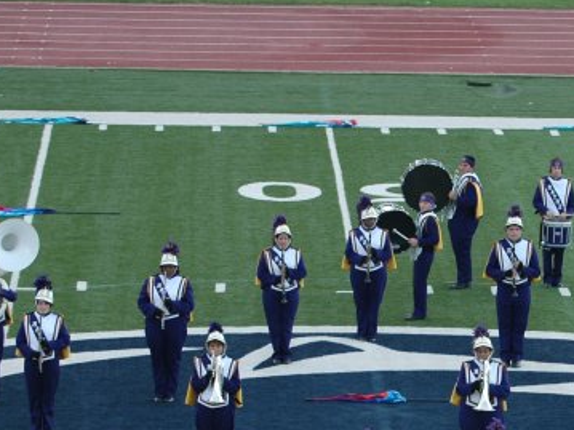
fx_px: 5057
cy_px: 371
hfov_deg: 6.5
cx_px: 491
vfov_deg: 4.9
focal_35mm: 305
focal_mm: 95
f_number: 2.8
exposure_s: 1/400
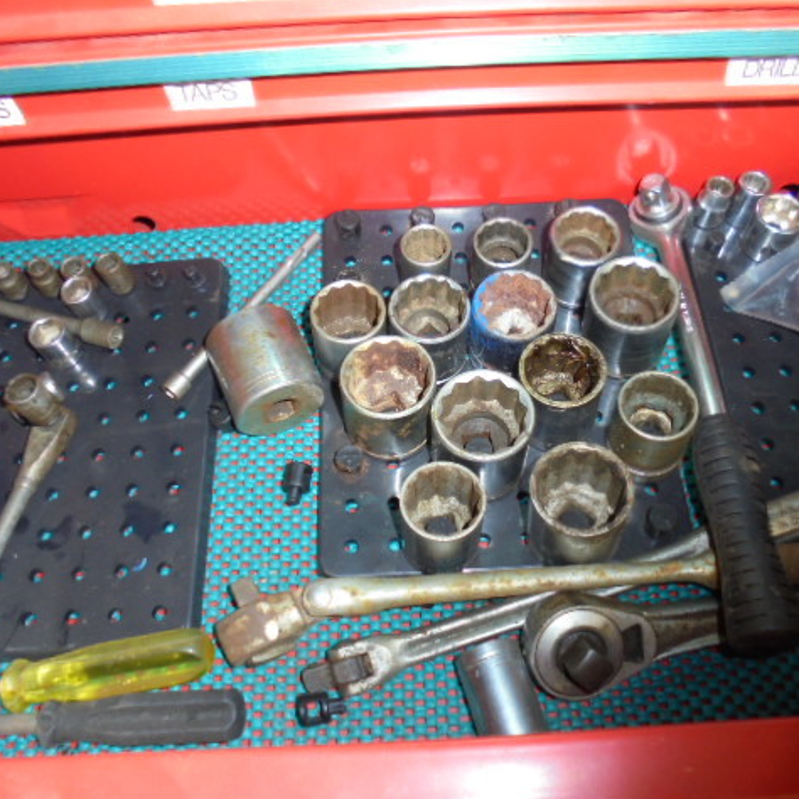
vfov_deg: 52.5
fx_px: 810
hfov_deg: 52.5
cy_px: 396
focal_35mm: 31
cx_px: 435
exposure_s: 1/30
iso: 200
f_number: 3.5
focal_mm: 4.6
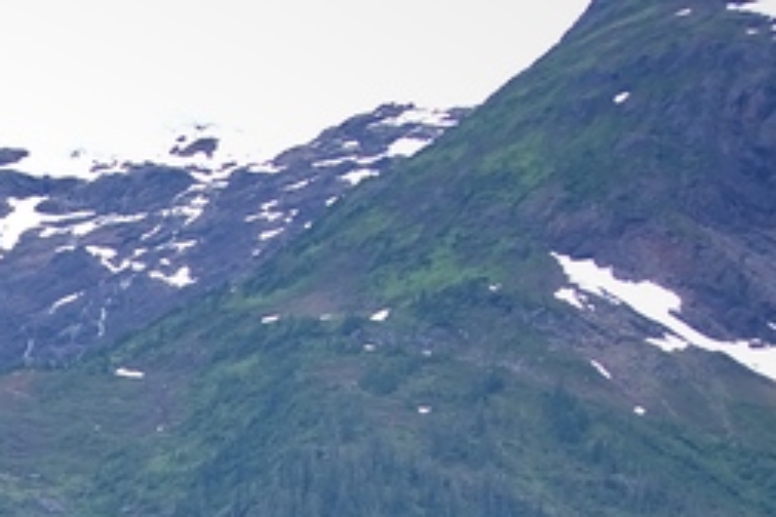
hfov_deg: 5.7
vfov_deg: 3.8
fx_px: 7673
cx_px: -745
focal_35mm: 356
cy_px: 976
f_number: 5.6
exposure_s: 1/160
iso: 100
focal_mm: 70
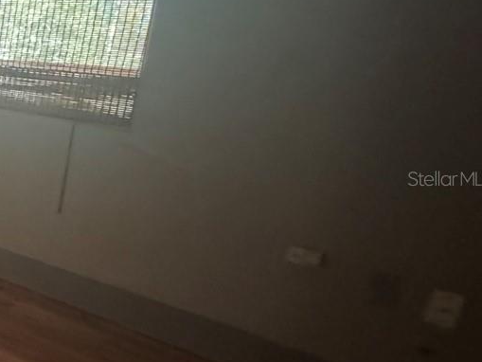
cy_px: 178
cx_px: -260
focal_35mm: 44
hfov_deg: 27.4
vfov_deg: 32.9
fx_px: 613
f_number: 2.2
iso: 1600
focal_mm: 2.22
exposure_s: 1/38
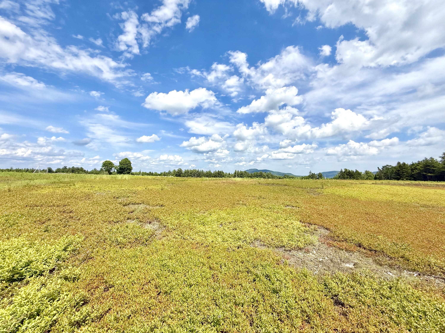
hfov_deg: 102.1
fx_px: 180
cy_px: 166
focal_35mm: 14
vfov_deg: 85.7
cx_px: 222
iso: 50
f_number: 2.2
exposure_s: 1/4149
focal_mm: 2.22
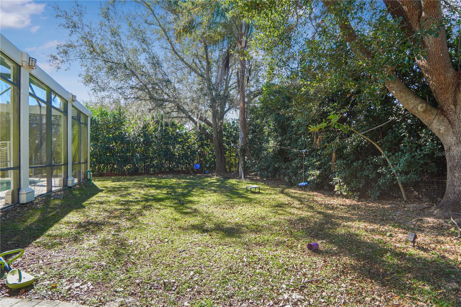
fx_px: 230
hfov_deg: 90.0
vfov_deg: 67.4
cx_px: 230
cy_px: 154
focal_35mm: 18
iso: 100
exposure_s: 1/160
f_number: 4.5
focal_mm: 12
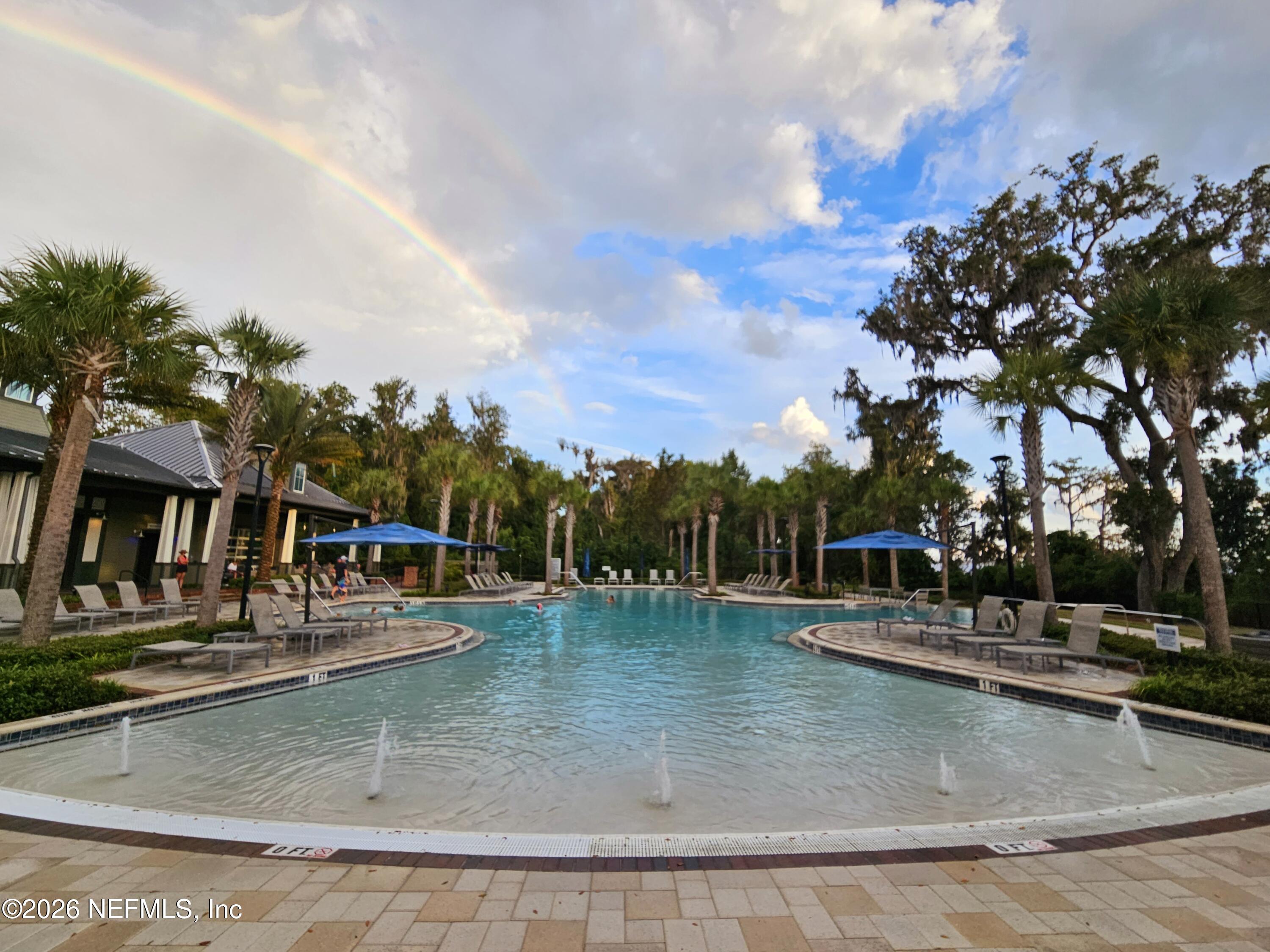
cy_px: 476
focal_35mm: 13
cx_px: 635
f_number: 2.2
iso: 50
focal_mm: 2.2
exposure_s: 1/833
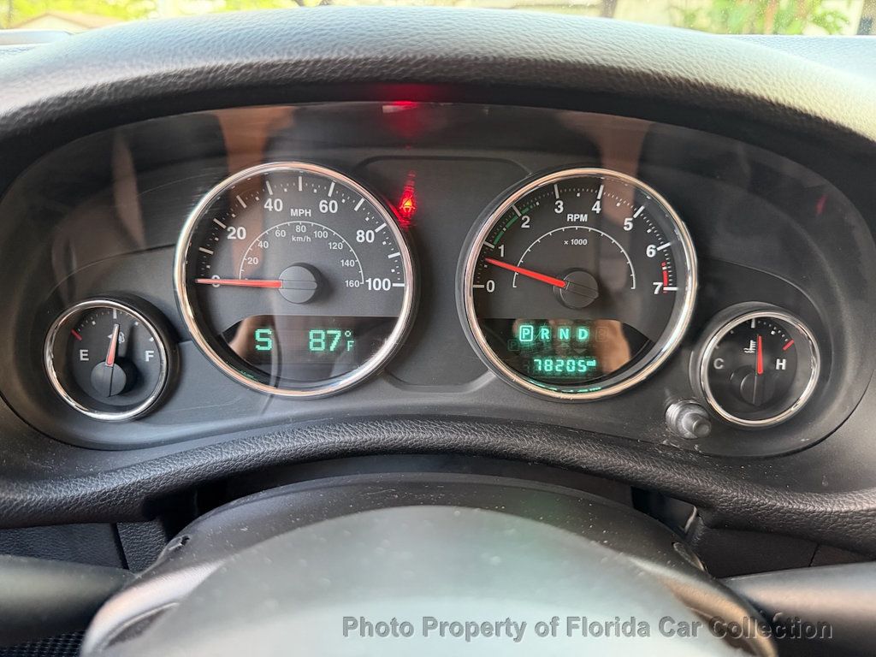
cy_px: 328
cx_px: 438
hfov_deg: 71.6
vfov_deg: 56.8
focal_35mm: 24
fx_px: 607
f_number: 1.78
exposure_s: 1/52
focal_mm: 6.76
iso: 800
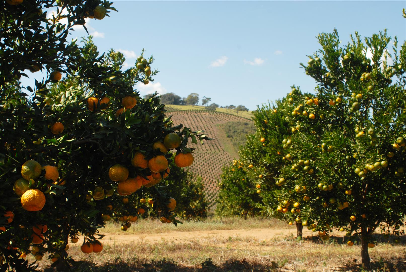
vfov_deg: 25.8
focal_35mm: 52
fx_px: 593
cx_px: 203
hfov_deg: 37.8
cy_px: 136
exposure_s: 1/40
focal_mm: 35
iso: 100
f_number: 9
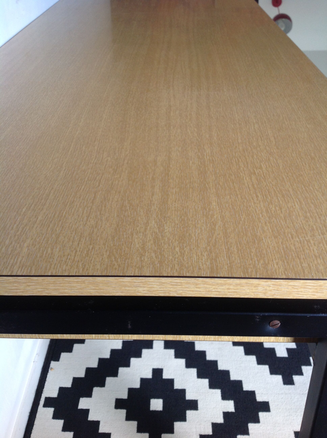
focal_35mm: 35
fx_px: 442
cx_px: 164
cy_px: 219
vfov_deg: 52.7
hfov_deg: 40.6
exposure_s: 1/24
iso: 50
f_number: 2.4
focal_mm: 4.28
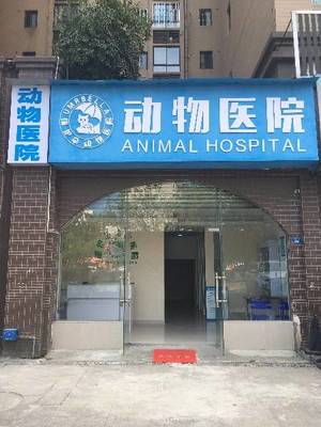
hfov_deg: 48.2
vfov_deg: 61.7
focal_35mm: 29
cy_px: 214
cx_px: 160
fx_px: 359
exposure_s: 1/403
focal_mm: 4.15
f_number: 2.2
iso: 25
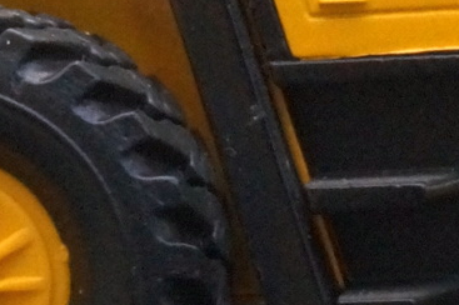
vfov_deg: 5.6
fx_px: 3121
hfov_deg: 8.4
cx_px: 488
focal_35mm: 245
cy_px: 76
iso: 2000
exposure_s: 1/60
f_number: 29
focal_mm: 30
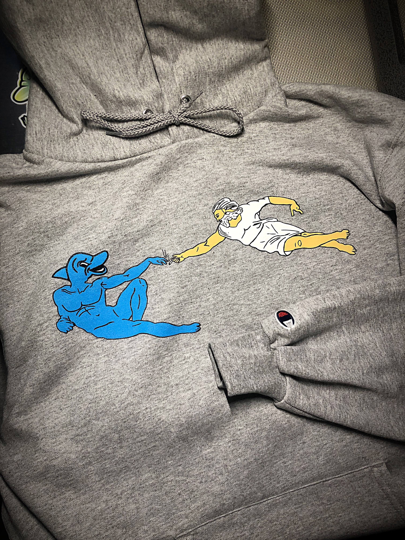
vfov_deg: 63.4
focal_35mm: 28
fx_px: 437
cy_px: 270
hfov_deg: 49.7
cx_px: 202
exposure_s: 1/30
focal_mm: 4
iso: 32
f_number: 1.8
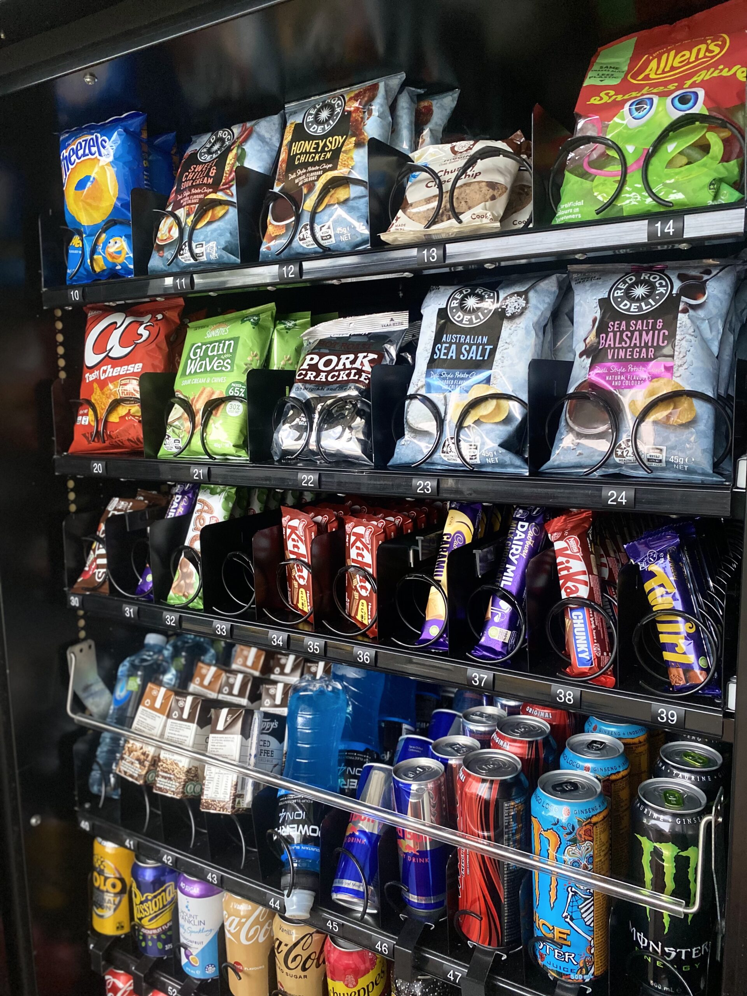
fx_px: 748
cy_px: 498
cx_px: 374
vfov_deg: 67.3
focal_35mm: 26
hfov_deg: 53.1
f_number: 1.8
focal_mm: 4.25
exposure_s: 1/33
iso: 500
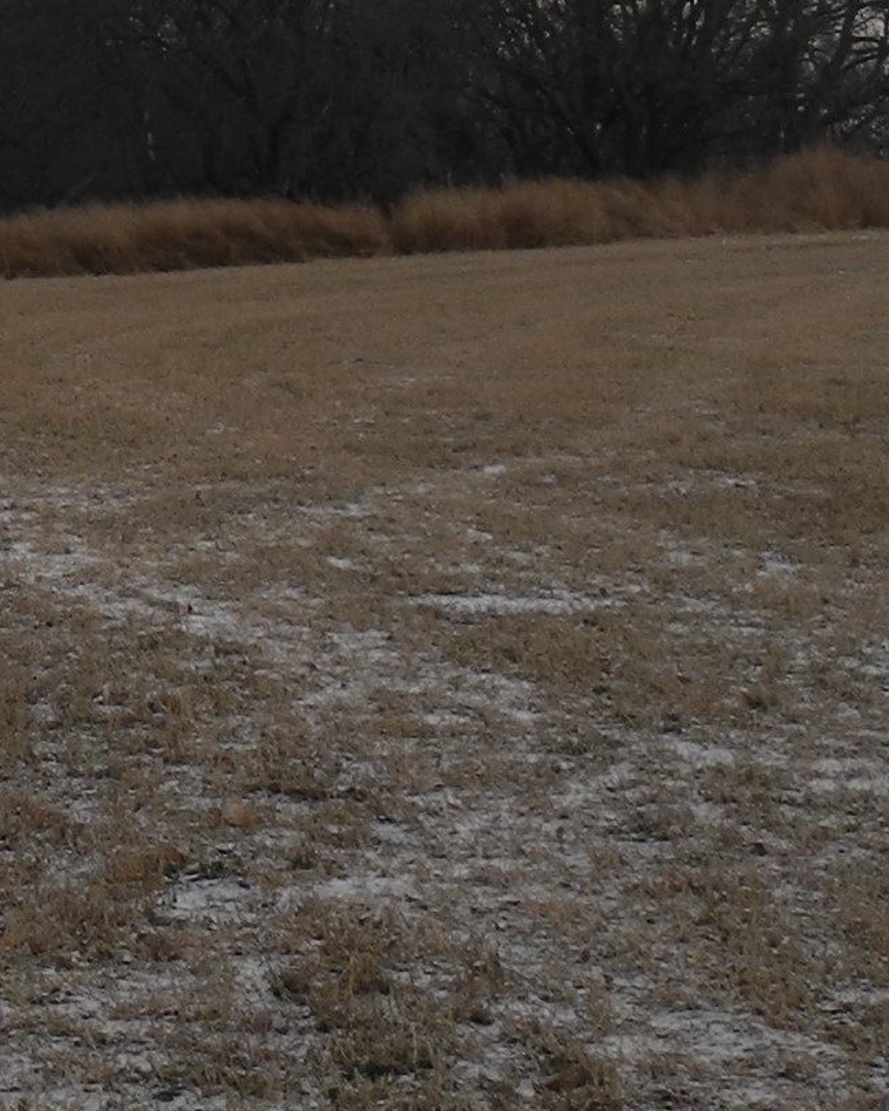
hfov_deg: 9.3
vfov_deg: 12.1
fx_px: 5066
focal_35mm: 154
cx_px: -1026
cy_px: -369
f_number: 3.5
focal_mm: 7.4
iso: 100
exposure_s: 1/800
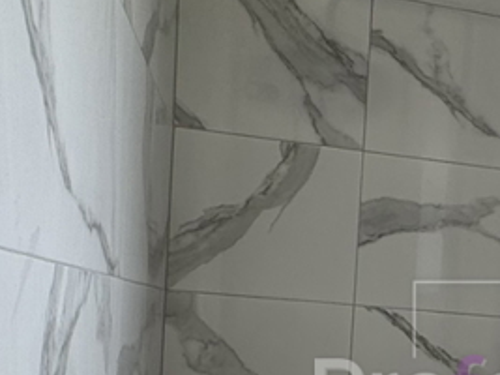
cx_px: 539
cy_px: 398
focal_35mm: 63
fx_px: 910
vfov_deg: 22.2
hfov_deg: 28.2
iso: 40
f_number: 2.2
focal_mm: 2.22
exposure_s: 1/119
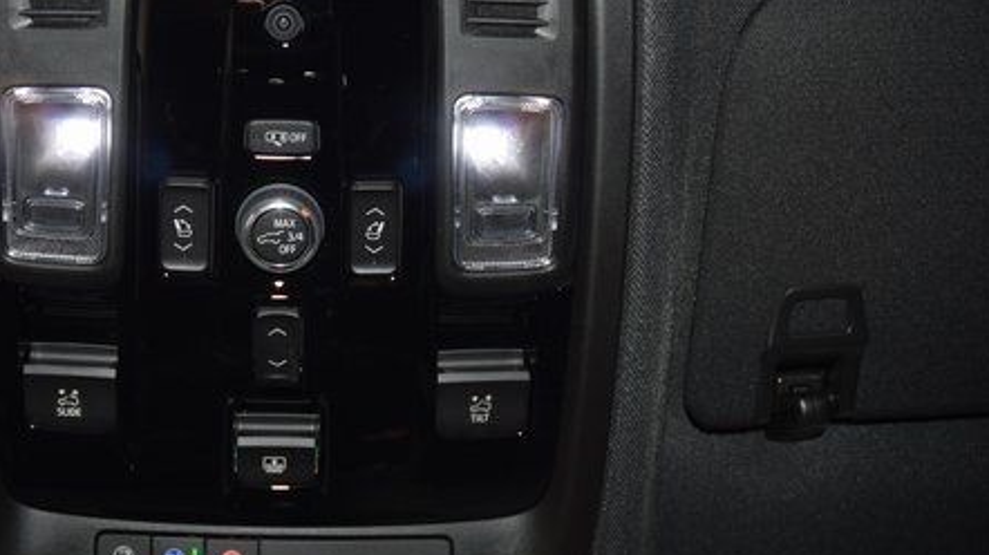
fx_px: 1075
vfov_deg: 28.9
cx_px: 284
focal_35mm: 41
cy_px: 241
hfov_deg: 48.1
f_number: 3.5
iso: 640
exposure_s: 1/50
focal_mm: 18
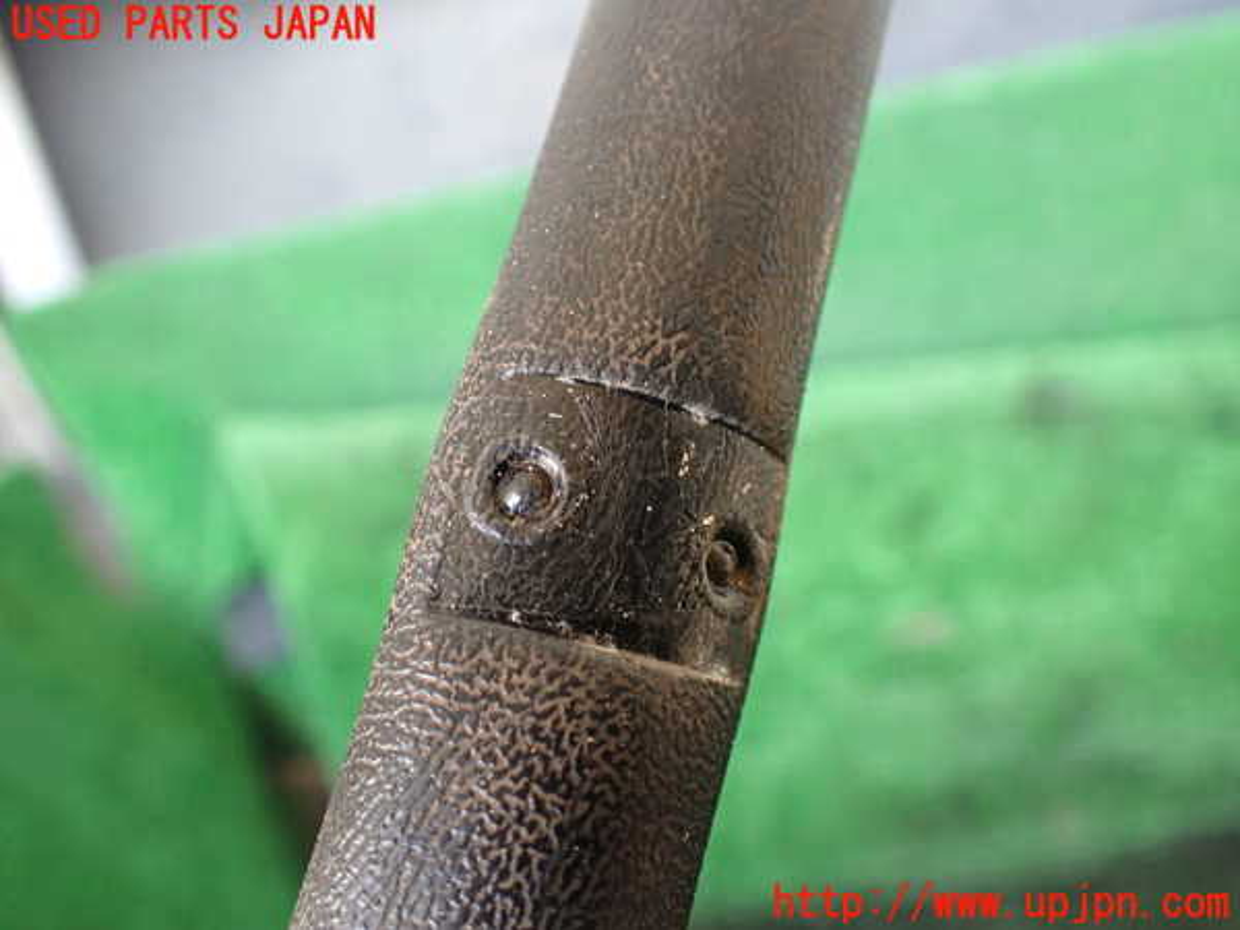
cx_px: 620
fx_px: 1075
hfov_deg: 60.0
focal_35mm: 30
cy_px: 465
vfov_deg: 46.8
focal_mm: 5.4
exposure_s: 1/125
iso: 800
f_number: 2.3
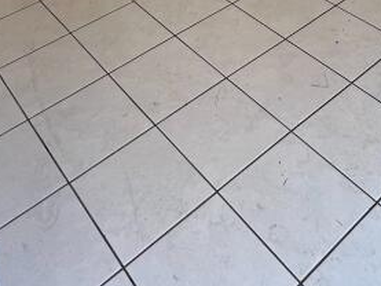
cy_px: -231
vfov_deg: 20.8
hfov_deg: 39.6
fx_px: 529
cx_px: 188
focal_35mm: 48
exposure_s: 1/99
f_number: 1.8
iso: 64
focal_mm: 1.57
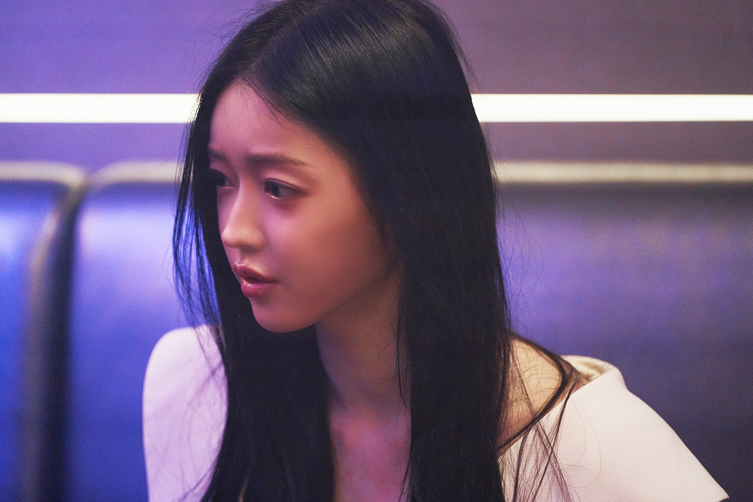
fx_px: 4183
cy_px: 251
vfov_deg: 6.9
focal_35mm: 200
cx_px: 376
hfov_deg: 10.3
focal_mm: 200
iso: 5000
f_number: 2.8
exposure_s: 1/200
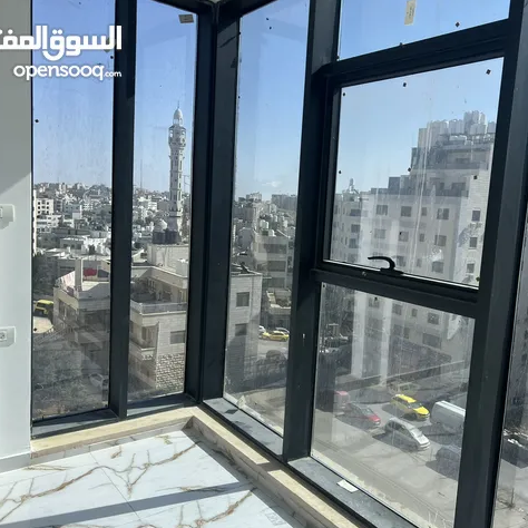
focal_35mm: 31
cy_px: 266
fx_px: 535
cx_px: 289
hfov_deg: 52.5
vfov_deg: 52.5
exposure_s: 1/1779
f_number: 1.5
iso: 50
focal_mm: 5.7
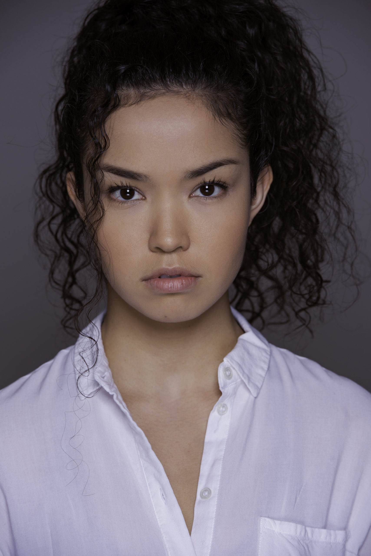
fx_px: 2471
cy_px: 278
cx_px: 186
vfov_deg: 12.8
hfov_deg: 8.6
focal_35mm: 160
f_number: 6.3
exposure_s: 1/125
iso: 200
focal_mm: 160
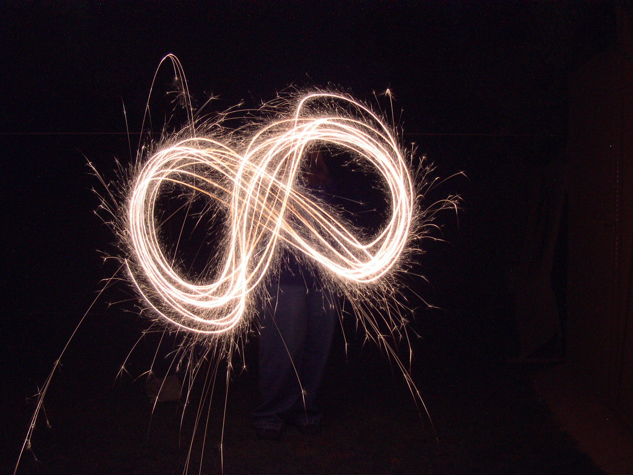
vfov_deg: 37.7
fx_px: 695
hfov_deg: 49.0
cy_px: 238
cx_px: 316
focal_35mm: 38
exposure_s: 8
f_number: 7.6
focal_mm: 8
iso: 100
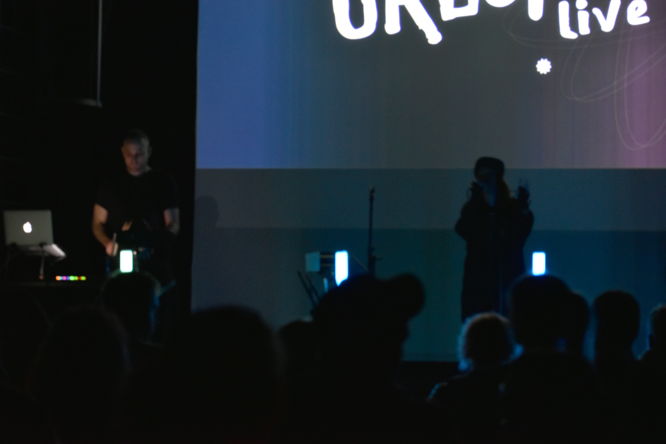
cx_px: 333
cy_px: 222
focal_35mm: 105
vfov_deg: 13.0
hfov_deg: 19.5
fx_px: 1942
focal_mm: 70
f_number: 5
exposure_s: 1/13
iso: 1800
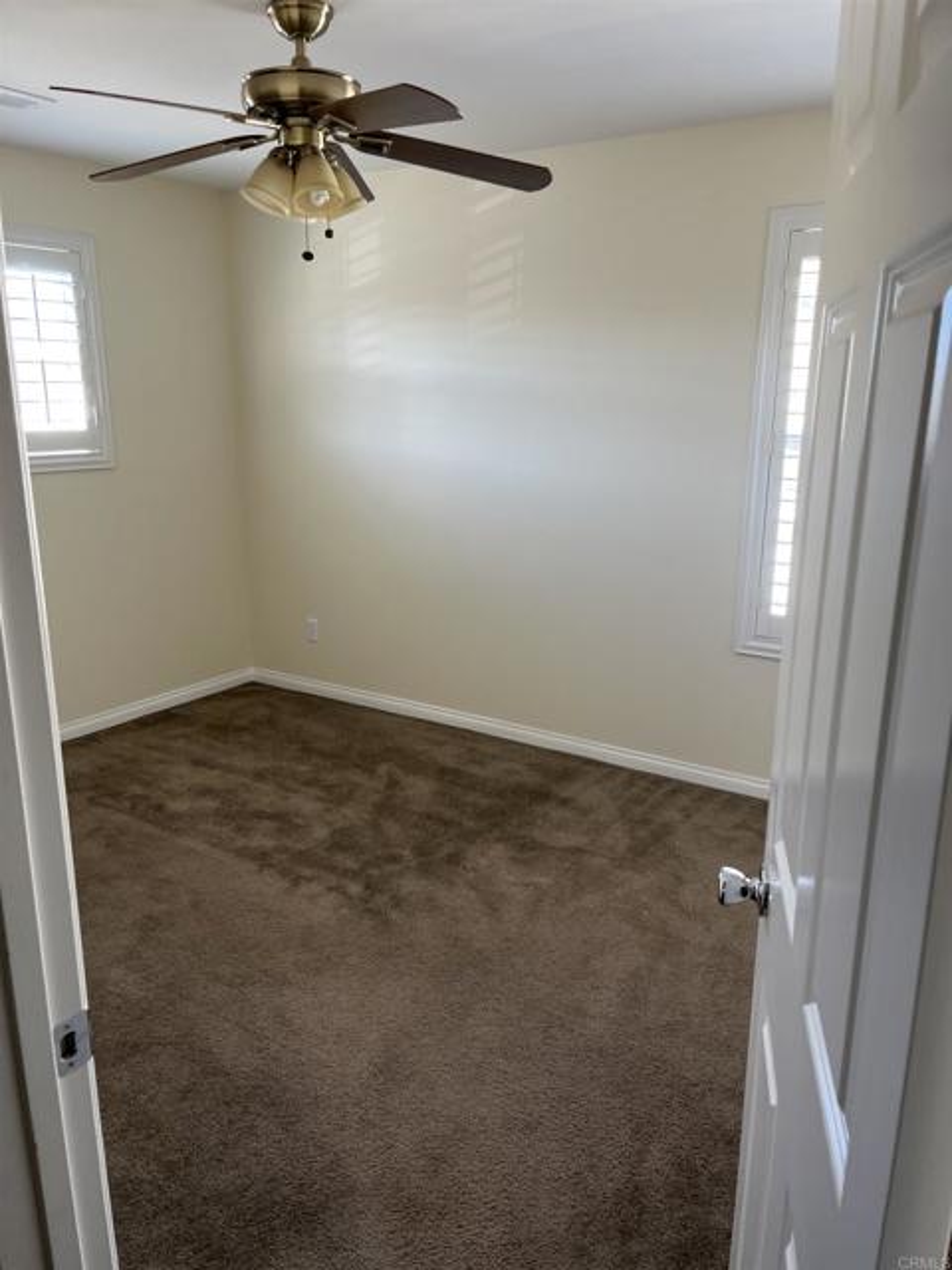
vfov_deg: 67.3
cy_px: 635
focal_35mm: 26
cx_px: 476
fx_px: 953
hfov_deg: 53.1
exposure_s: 1/60
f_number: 1.6
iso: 80
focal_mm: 5.1
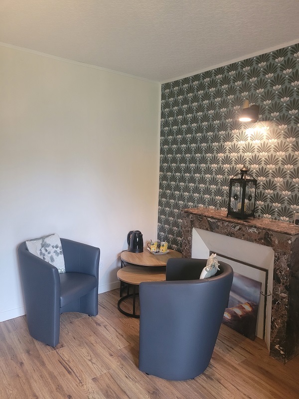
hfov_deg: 53.1
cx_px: 150
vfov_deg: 67.3
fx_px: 299
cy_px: 200
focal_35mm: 26
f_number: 1.8
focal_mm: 5.4
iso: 500
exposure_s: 1/50
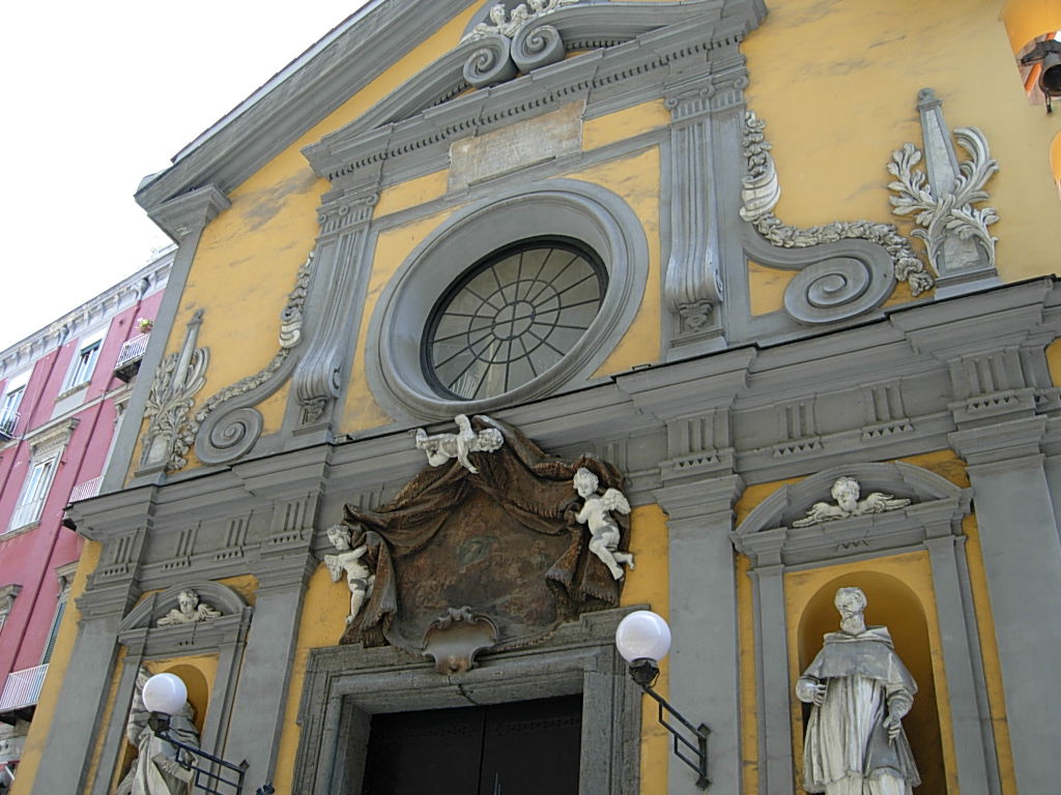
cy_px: 398
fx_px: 1103
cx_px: 530
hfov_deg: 51.4
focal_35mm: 36
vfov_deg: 39.7
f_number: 3.4
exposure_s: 1/93.1
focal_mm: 7.5
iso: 50
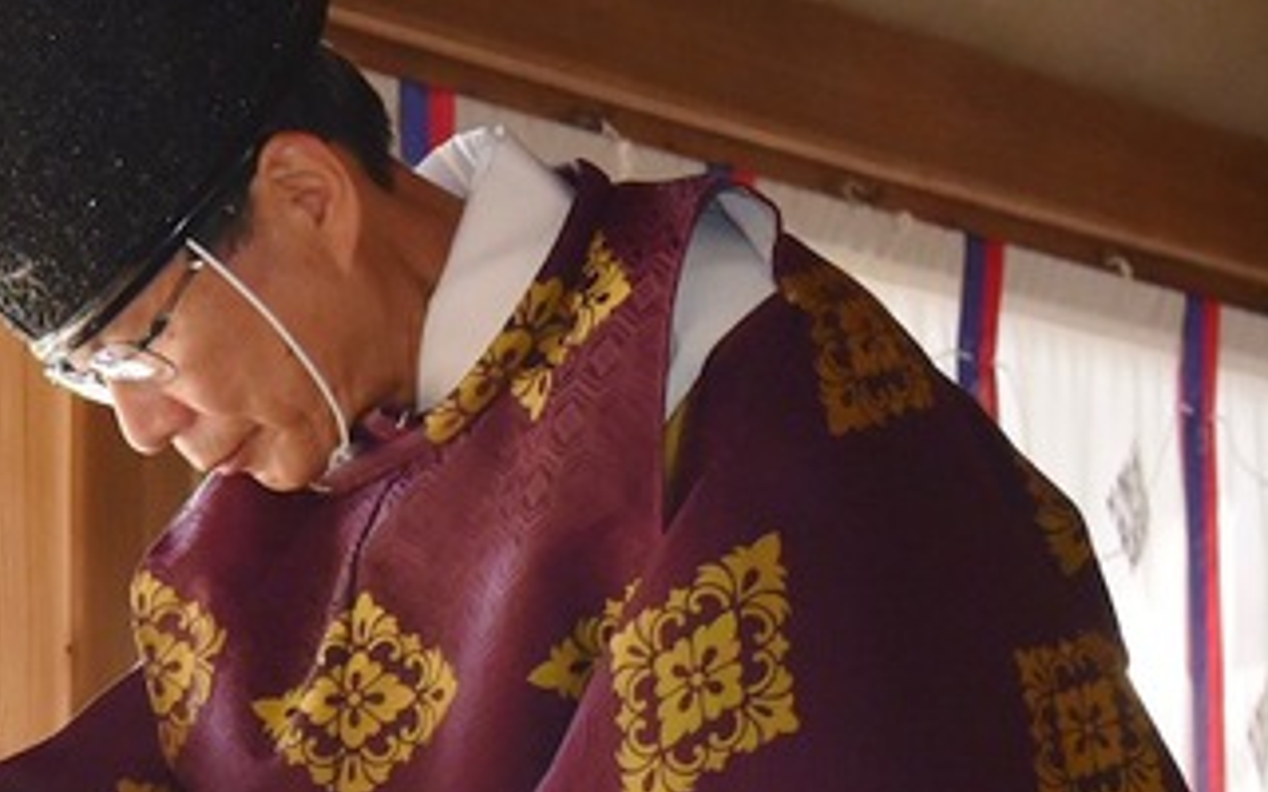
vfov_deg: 6.1
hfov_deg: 9.7
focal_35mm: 211
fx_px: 7292
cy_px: 1519
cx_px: -487
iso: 1600
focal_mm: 46
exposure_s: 1/160
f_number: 8
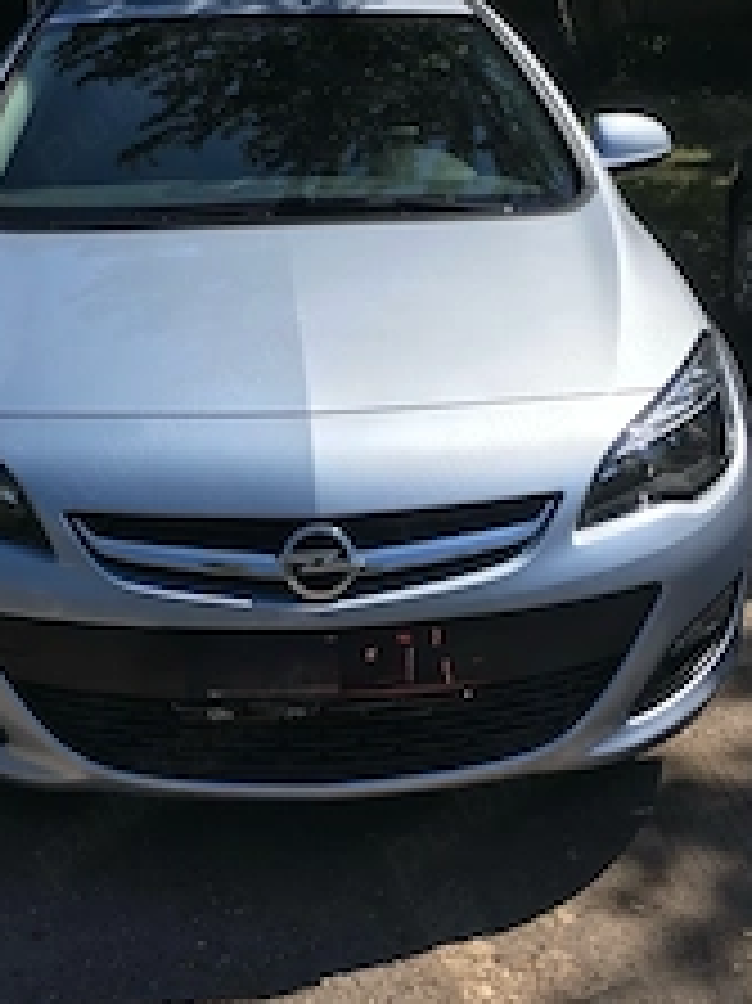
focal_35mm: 52
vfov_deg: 36.8
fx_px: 1508
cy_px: 473
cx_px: 266
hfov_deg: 27.9
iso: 25
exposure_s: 1/1508
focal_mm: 4.15
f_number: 2.2
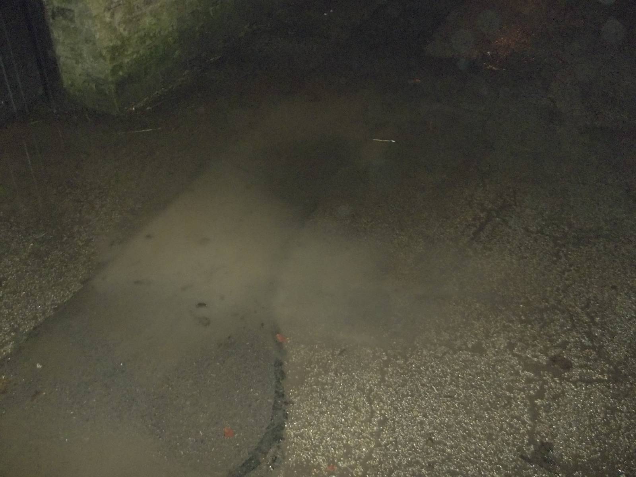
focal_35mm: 33
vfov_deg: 42.9
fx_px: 606
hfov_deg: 55.4
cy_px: 238
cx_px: 318
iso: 400
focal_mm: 5.9
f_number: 3.3
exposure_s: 1/30
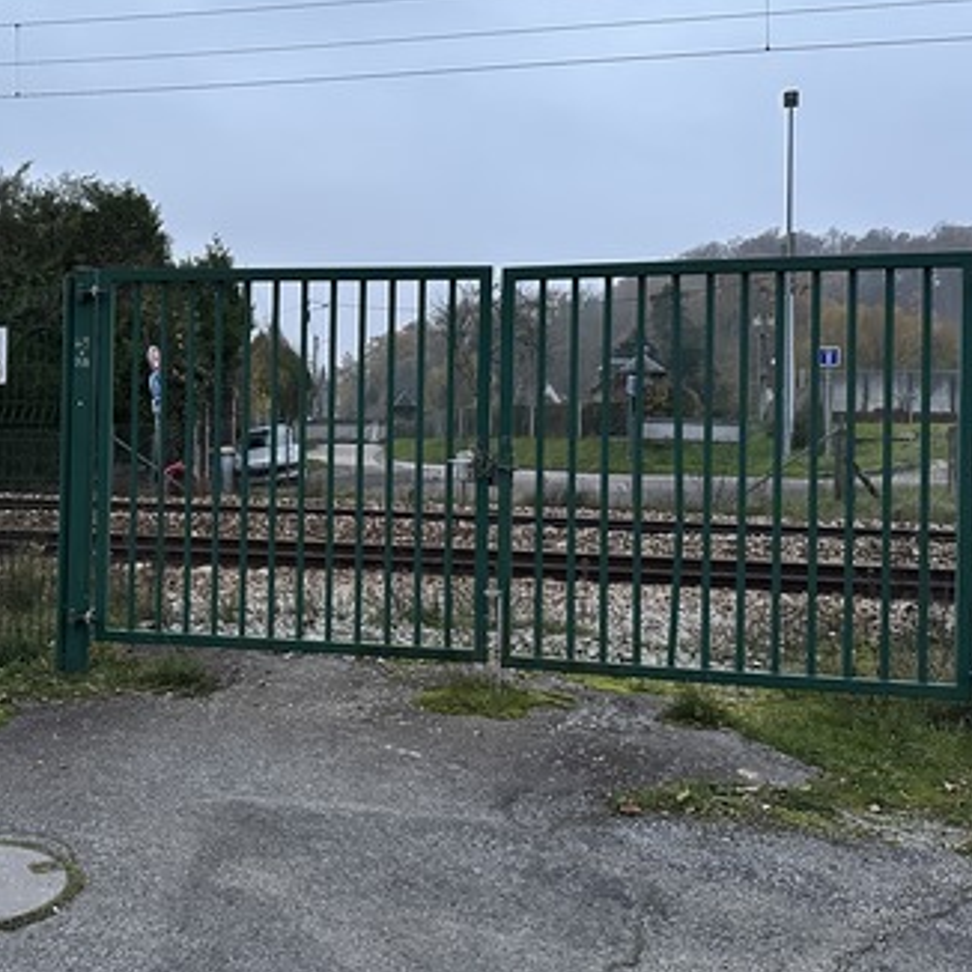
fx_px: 1239
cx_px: 221
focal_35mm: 39
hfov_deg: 41.3
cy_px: 435
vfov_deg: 42.8
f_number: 1.78
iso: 500
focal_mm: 6.86
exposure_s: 1/60
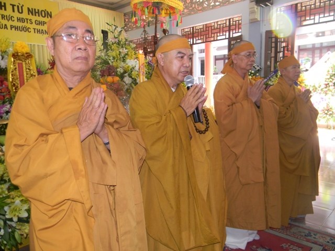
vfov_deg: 49.7
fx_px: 271
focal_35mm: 28
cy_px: 126
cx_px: 168
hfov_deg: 63.4
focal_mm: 5
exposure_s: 1/26
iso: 200
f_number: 3.5
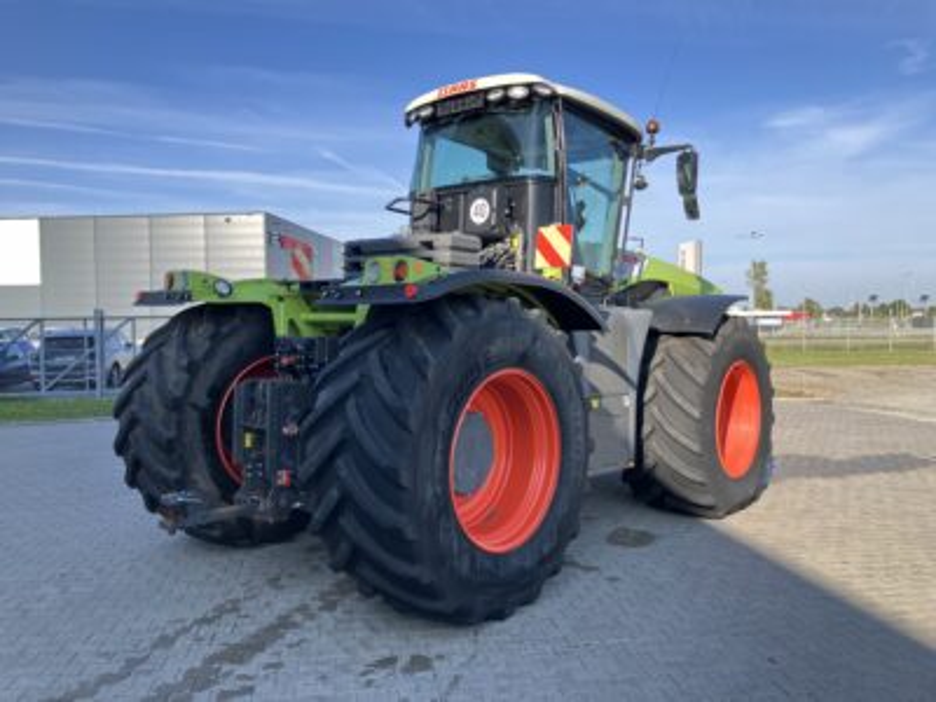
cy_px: 351
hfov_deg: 63.4
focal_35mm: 28
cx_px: 468
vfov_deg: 49.7
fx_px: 757
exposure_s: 1/365
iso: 32
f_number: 1.8
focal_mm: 3.99
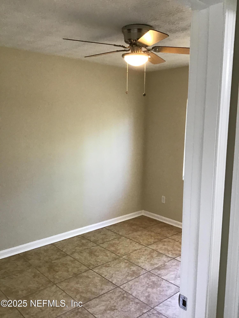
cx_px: 120
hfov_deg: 45.4
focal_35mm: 31
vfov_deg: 58.4
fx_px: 285
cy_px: 159
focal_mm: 3.3
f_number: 2.4
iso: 100
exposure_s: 1/30
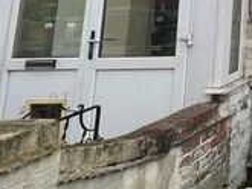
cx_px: 423
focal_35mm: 55
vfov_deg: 22.2
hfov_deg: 23.4
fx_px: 401
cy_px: -91
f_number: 1.8
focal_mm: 1.57
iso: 32
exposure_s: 1/641
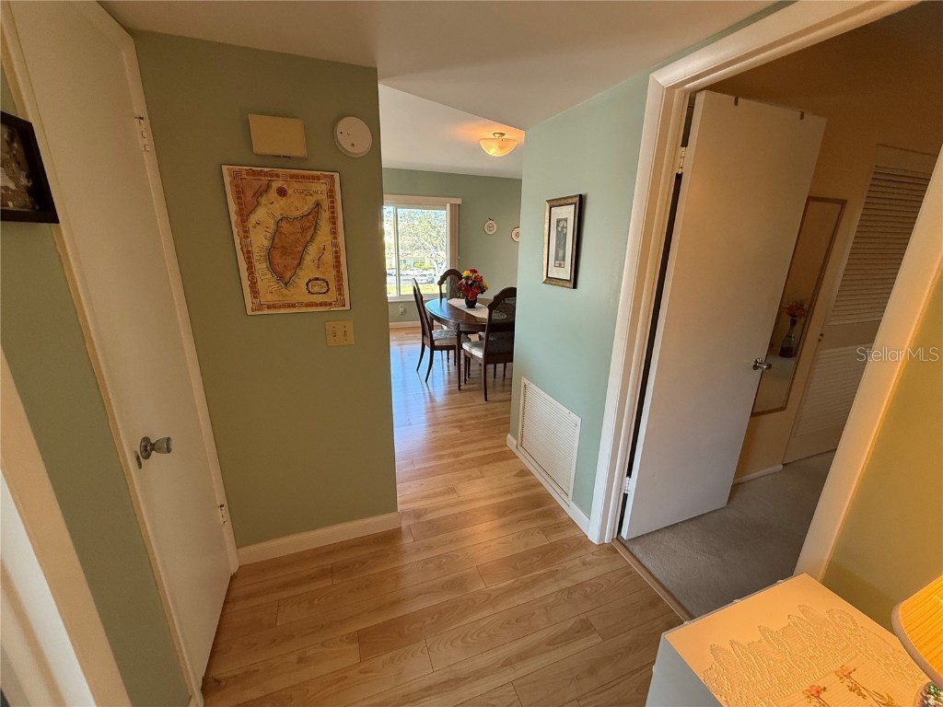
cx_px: 472
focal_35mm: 14
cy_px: 354
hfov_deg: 102.1
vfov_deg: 85.7
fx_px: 381
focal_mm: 2.22
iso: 250
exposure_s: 1/120
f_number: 2.2
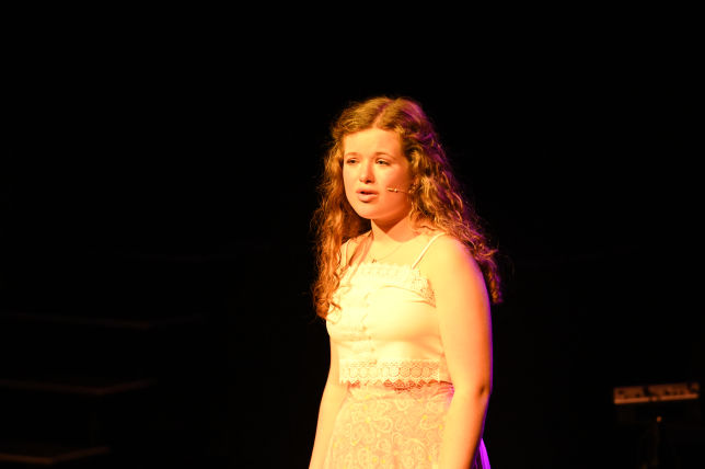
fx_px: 3913
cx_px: 352
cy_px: 234
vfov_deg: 6.9
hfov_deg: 10.3
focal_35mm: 200
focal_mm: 200
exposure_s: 1/500
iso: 9000
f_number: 5
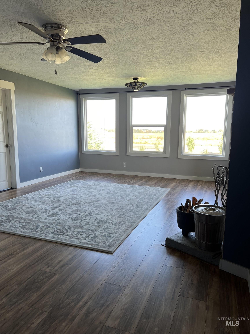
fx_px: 250
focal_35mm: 26
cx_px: 125
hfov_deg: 53.1
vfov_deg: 67.3
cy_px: 167
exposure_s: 1/121
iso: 40
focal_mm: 5.7
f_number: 1.5
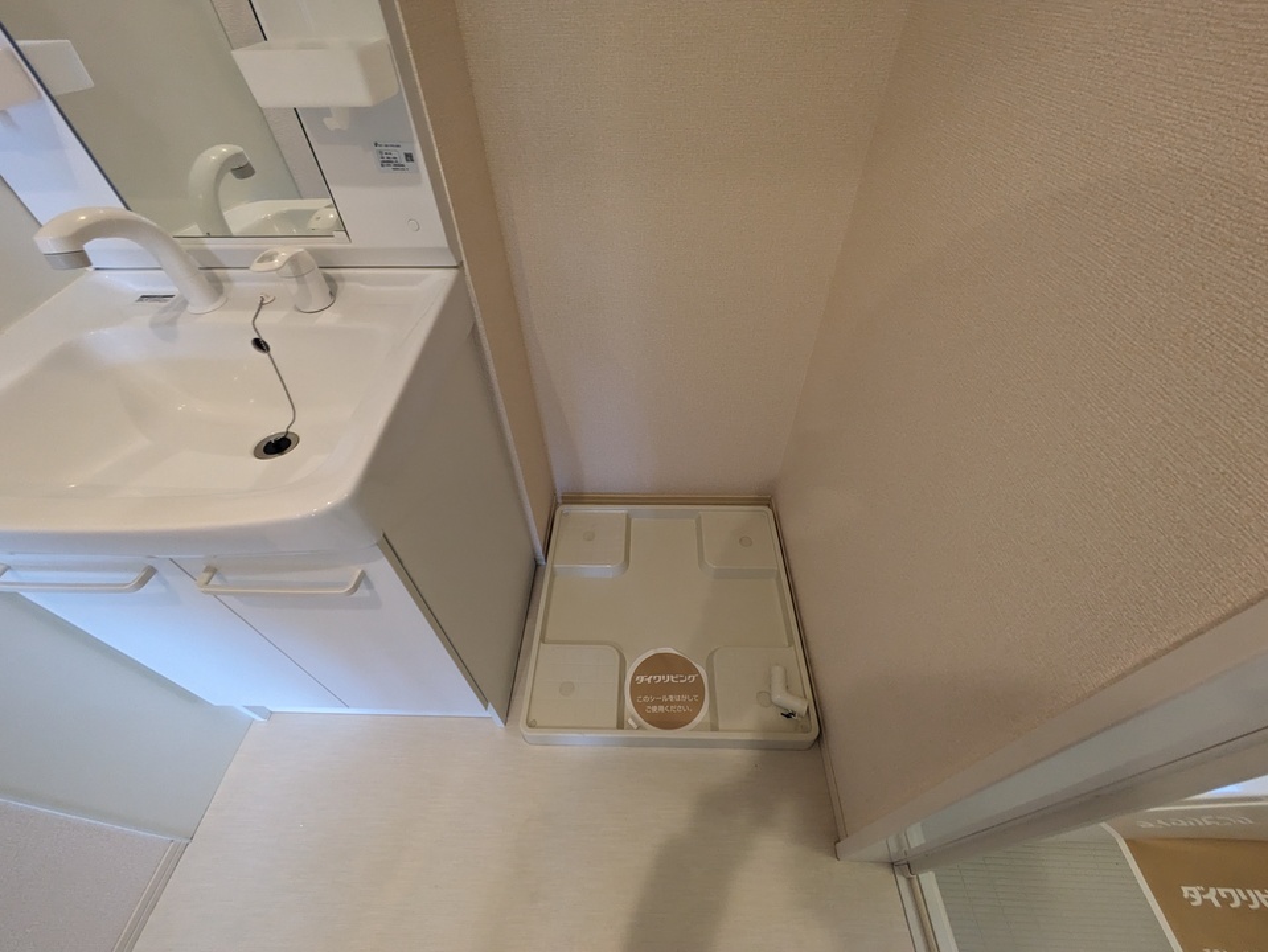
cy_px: 476
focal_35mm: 14
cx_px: 634
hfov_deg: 102.0
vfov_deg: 85.7
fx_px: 513
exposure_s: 1/24
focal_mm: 1.83
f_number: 2.2
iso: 140
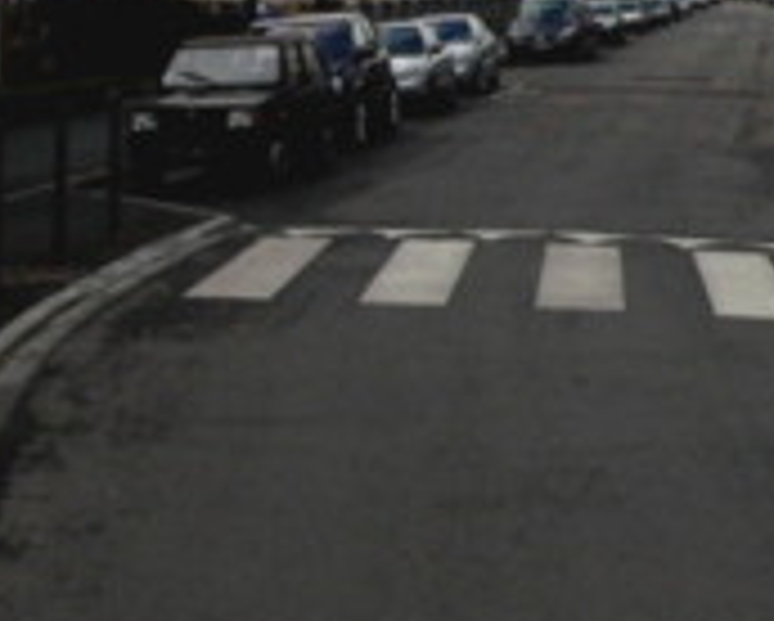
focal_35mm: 95
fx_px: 2179
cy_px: -36
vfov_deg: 15.8
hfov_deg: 20.0
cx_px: 558
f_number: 7.3
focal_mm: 6
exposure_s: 1/800
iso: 400
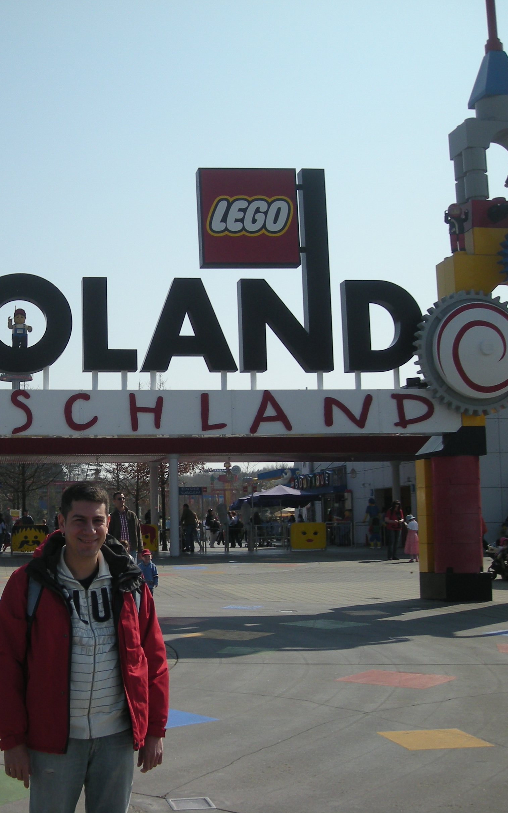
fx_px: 1107
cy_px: 405
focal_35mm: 50
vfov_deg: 40.3
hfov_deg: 25.0
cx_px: 38
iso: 64
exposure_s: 1/438
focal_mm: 5.7
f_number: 5.7
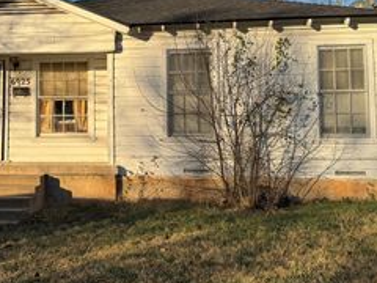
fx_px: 545
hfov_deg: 37.4
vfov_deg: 28.9
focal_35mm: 50
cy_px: 89
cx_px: 101
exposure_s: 1/3597
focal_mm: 6.76
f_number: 1.78
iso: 80
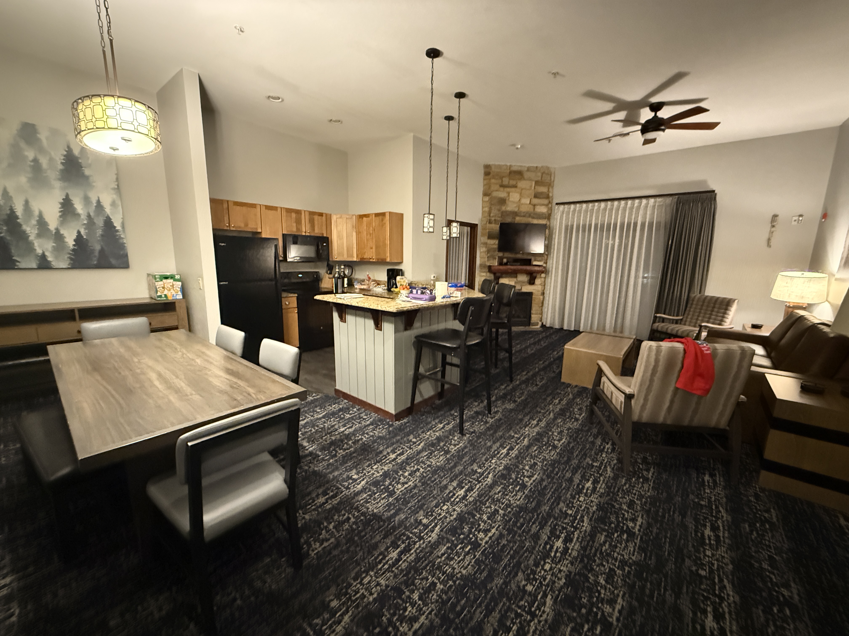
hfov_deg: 102.1
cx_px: 424
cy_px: 318
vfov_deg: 85.7
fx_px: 343
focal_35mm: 14
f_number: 2.2
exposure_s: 1/40
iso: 1600
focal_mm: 2.22
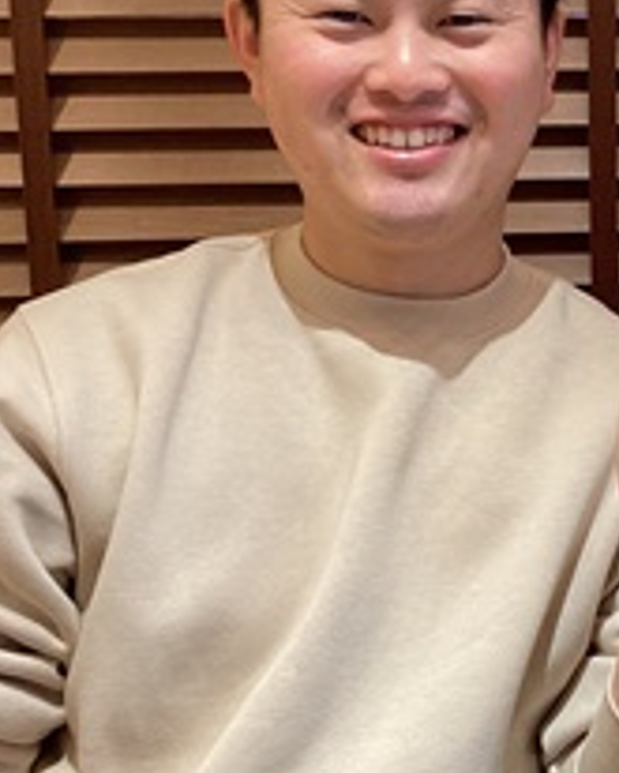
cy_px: 276
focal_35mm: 66
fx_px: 1510
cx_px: 758
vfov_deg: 28.6
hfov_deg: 21.4
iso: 64
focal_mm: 3.3
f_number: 2.4
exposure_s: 1/50
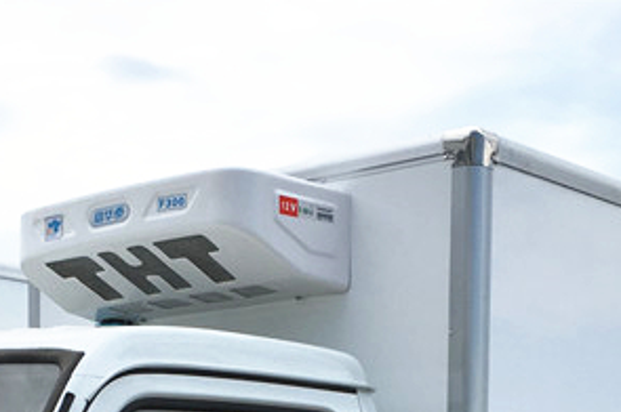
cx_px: 248
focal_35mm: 86
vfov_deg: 14.6
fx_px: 1482
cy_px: 652
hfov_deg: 23.6
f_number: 2.2
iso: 25
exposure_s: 1/1637
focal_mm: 4.15
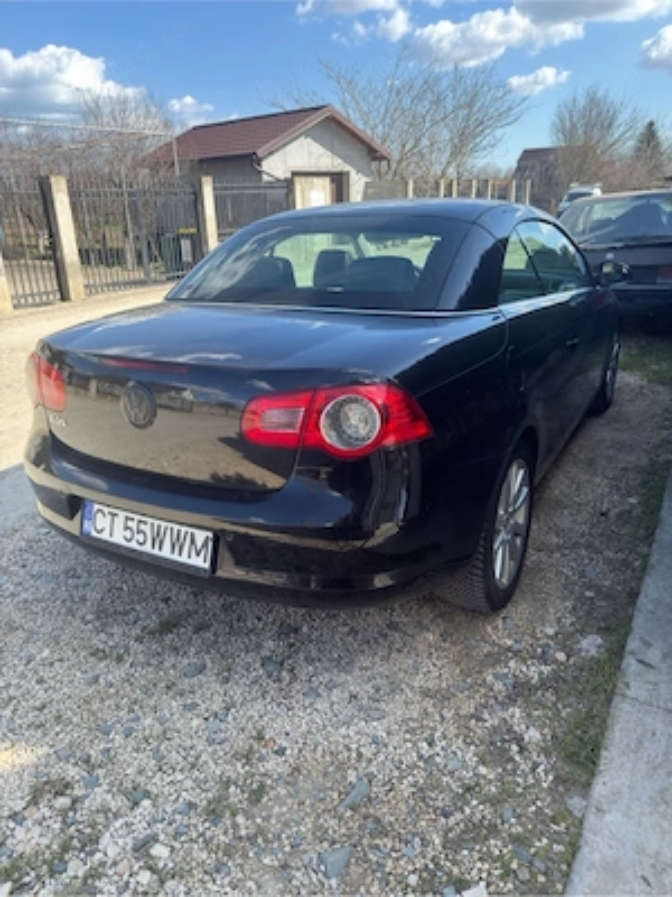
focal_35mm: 24
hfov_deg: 56.8
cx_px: 336
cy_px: 448
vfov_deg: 71.6
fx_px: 621
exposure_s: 1/1669
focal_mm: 6.76
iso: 100
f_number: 1.78
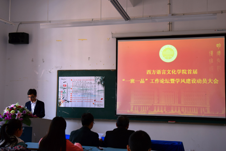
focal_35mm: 40
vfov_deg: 33.4
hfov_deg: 48.5
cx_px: 113
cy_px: 77
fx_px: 251
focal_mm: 26
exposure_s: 1/60
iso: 400
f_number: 4
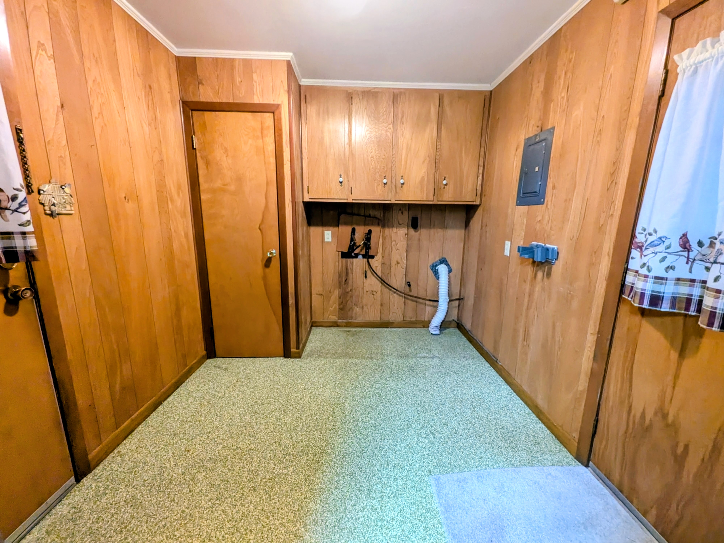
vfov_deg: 85.7
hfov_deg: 102.1
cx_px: 362
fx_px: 293
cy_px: 272
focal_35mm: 14
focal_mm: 1.85
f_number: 2.2
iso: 205
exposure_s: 1/24
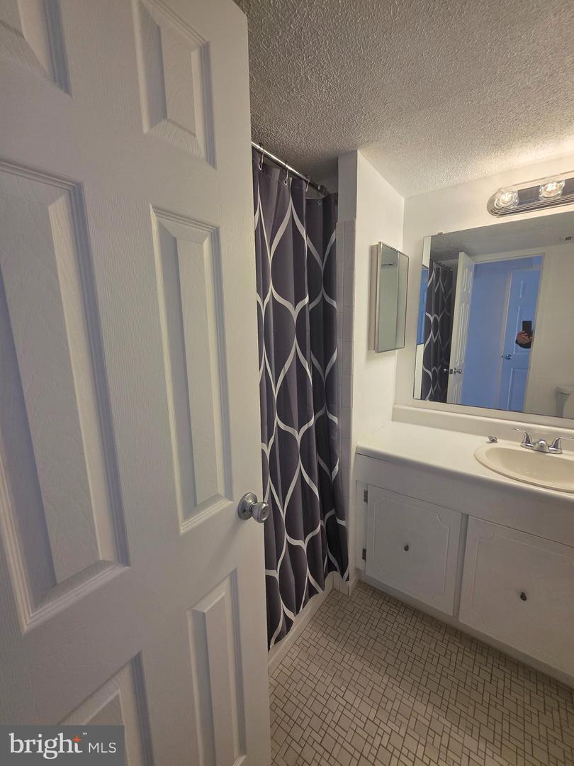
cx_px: 287
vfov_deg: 106.2
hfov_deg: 89.9
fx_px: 287
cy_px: 383
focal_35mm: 13
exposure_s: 1/120
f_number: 1.9
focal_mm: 2.2
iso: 125
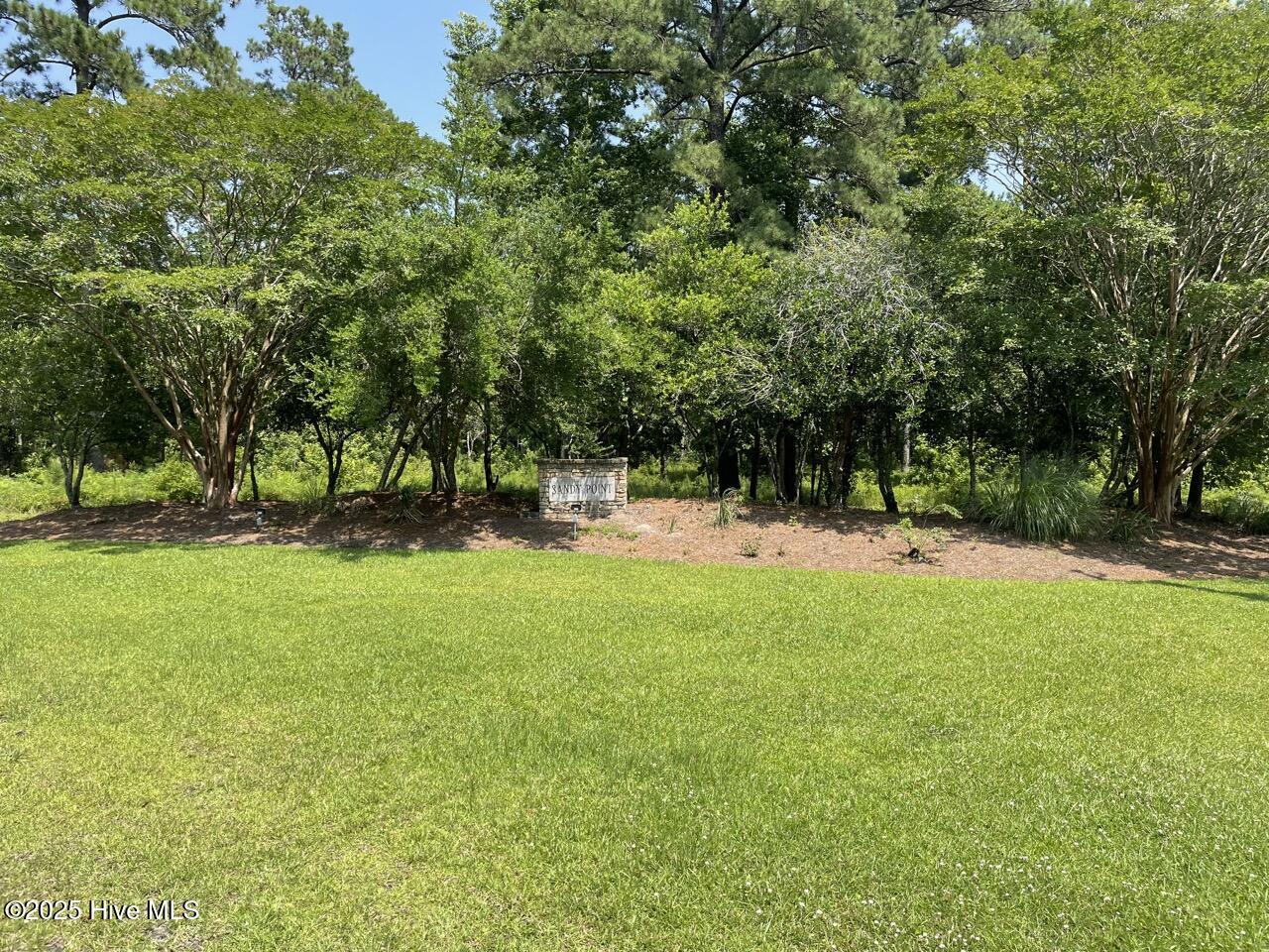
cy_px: 476
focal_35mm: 26
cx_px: 634
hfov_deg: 67.3
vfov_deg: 53.1
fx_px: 953
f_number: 1.6
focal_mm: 4.2
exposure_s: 1/1416
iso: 32
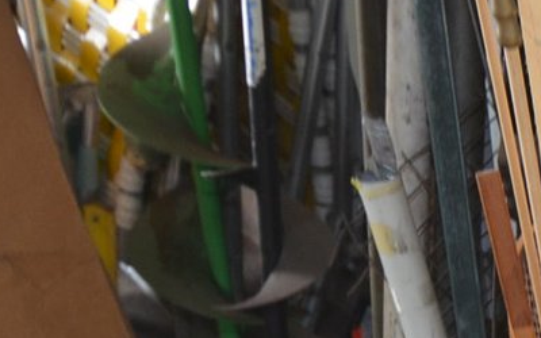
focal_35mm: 111
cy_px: 494
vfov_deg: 11.3
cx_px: 924
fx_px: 1639
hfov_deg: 16.3
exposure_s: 1/60
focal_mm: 17
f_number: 4.2
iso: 640
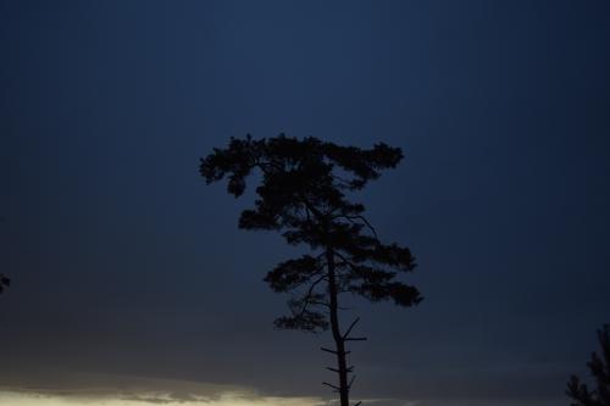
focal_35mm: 52
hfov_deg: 37.9
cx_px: 305
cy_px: 203
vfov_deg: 25.7
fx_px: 889
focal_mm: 35
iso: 500
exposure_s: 1/60
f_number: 1.8
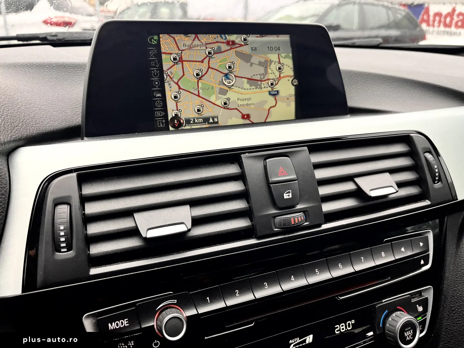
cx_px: 232
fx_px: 349
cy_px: 174
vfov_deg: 53.1
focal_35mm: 26
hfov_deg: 67.3
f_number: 1.6
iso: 100
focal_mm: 5.1
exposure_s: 1/106
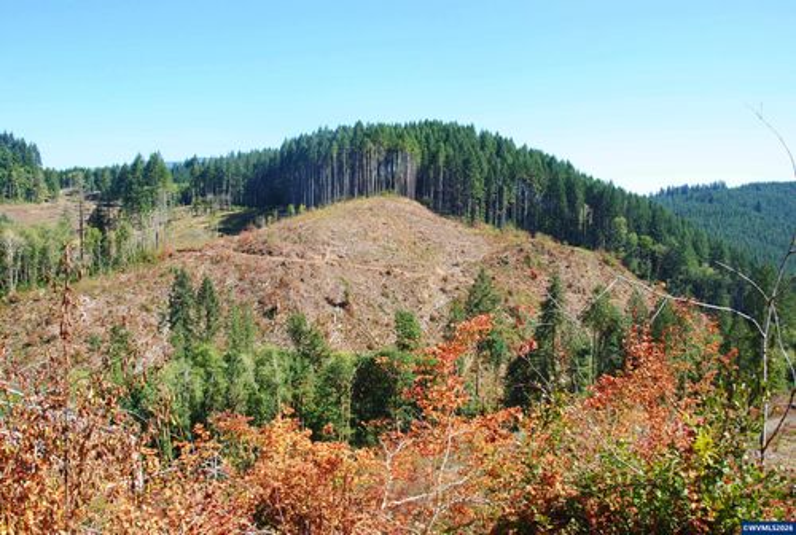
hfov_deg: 61.8
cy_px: 268
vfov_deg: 43.8
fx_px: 665
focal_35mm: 30
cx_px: 398
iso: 200
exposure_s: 1/200
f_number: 10
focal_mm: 20
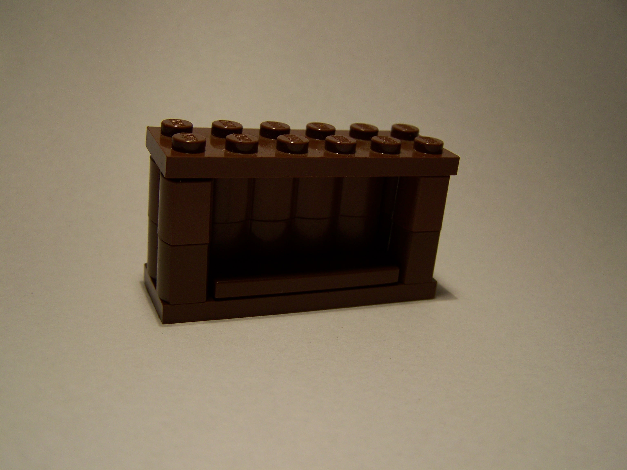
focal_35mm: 38
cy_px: 235
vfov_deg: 37.7
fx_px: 688
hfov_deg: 49.0
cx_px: 314
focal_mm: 6.3
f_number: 2.8
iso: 64
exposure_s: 1/60
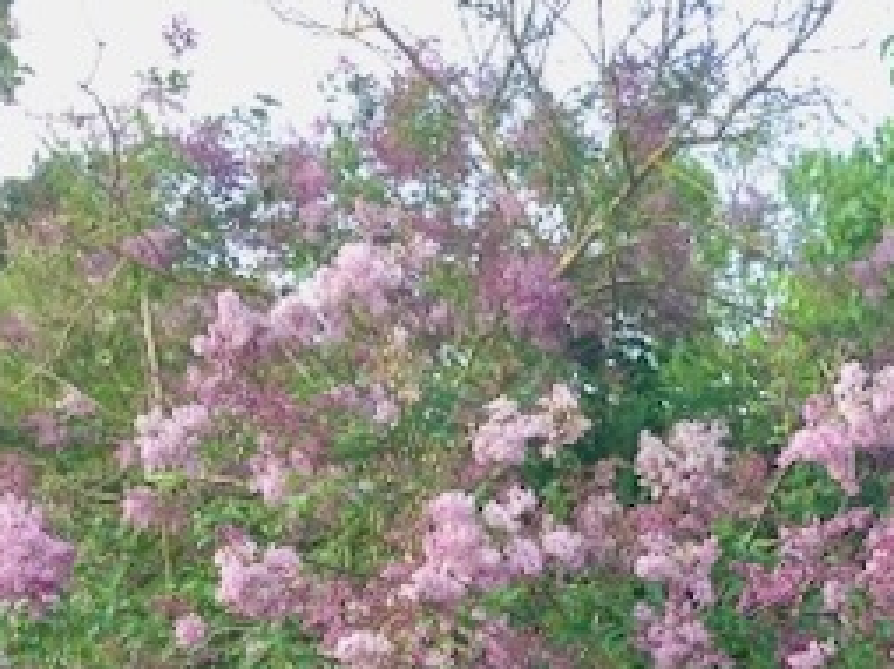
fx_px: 2683
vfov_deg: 13.5
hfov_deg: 18.7
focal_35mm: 104
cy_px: 944
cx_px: 750
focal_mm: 4.12
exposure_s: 1/142
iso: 50
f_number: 2.4
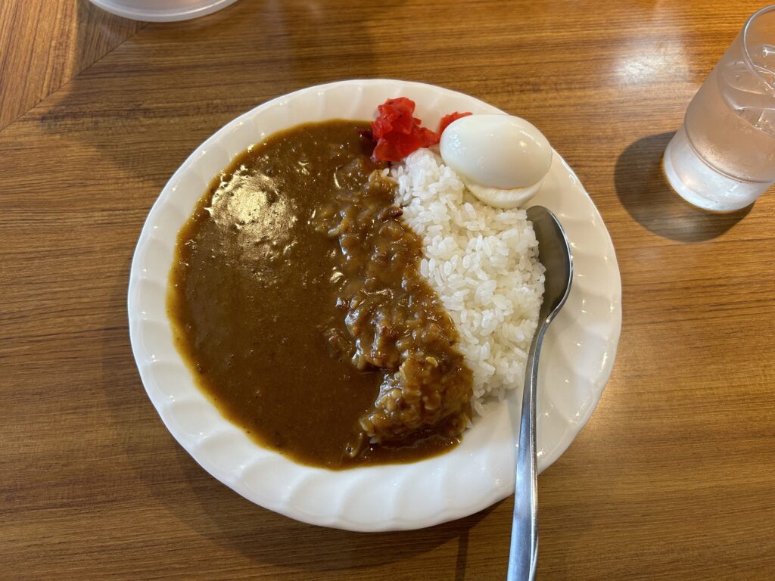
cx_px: 388
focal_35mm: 26
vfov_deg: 53.1
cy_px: 290
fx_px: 582
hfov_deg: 67.3
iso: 125
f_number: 1.5
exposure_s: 1/100
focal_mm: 5.7
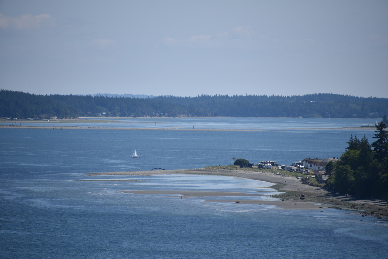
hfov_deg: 6.9
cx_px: 194
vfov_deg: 4.6
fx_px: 3234
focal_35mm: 300
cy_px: 130
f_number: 6.3
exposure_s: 1/640
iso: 100
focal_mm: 300
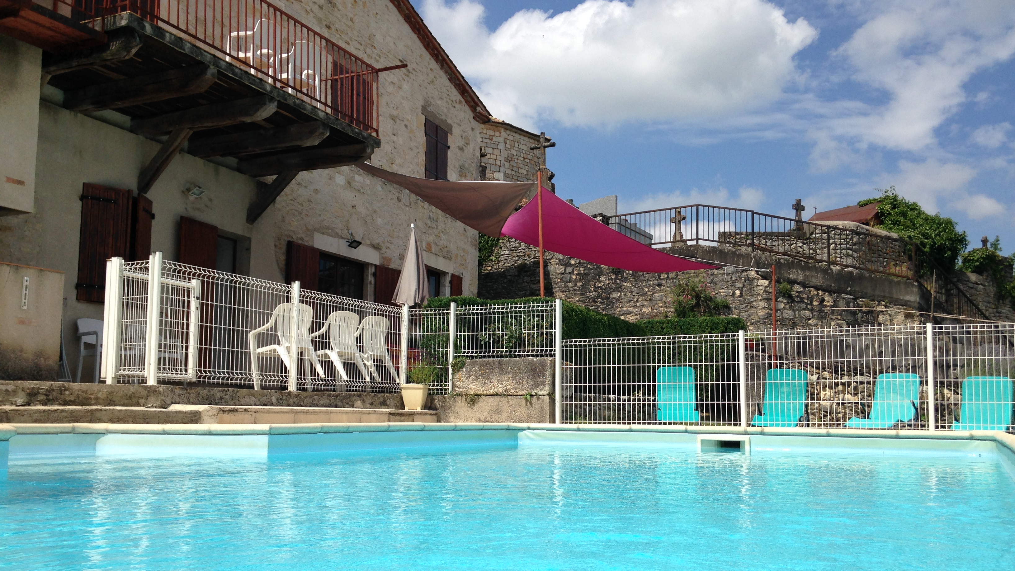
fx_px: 969
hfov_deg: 55.3
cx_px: 508
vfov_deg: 32.7
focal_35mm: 36
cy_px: 341
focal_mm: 4.12
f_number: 2.4
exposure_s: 1/2358
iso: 50
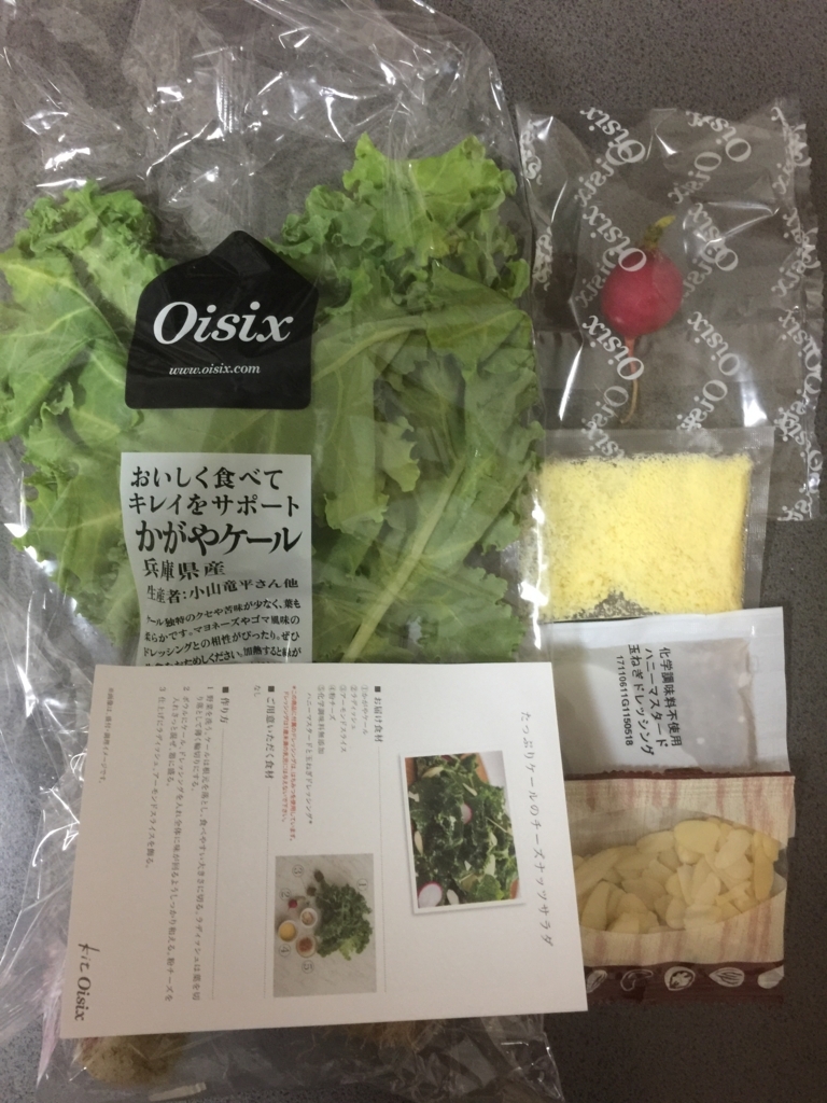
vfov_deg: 61.7
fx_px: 924
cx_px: 414
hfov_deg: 48.2
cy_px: 552
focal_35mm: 29
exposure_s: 1/10
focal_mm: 4.15
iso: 125
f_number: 2.2
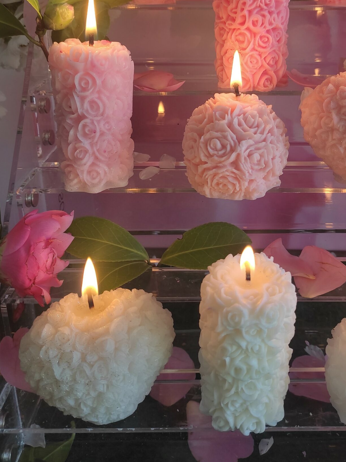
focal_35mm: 41
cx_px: 245
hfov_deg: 34.6
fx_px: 546
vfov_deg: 44.6
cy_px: 130
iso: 180
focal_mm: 4.74
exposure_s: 1/100
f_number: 1.79
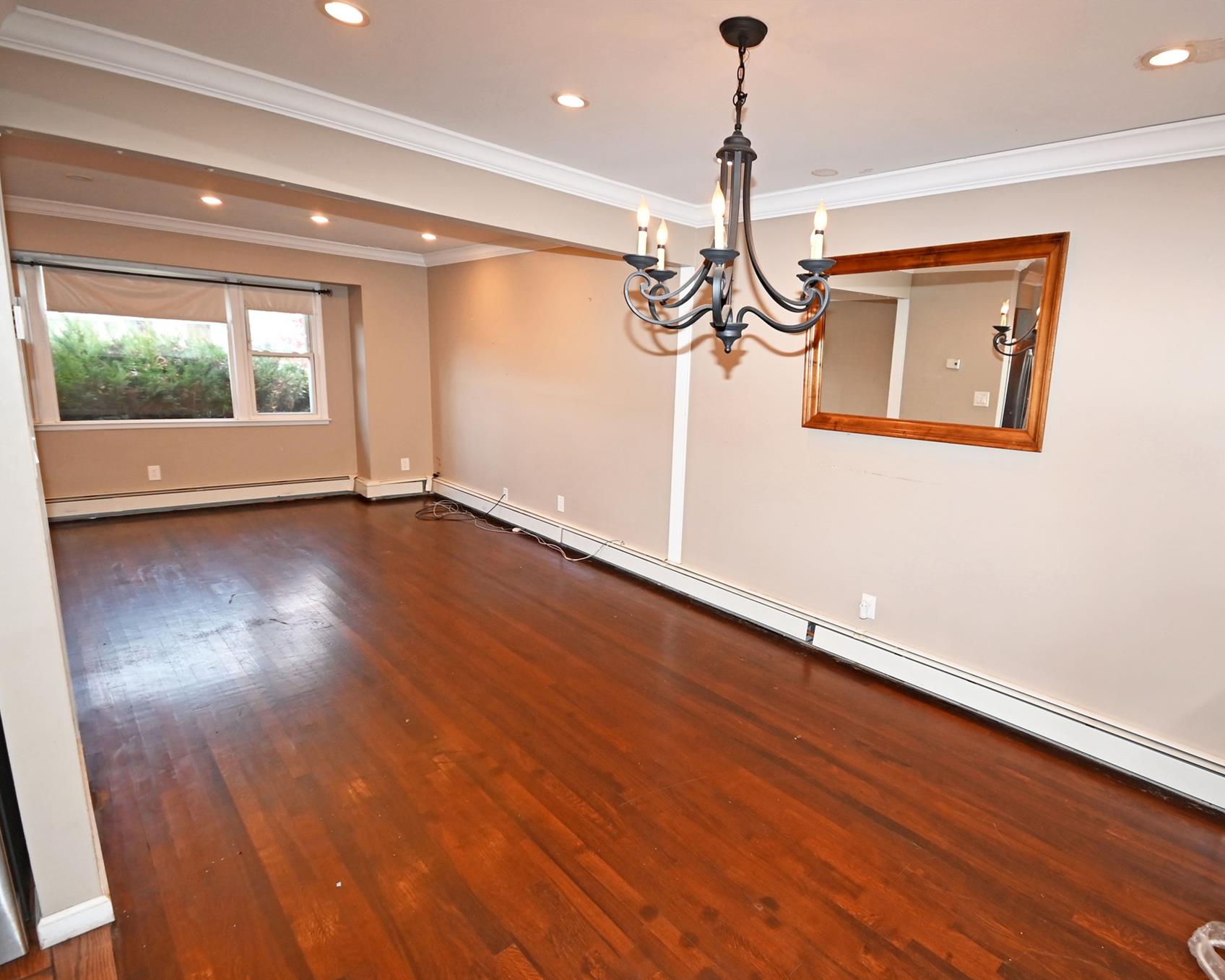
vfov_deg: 77.0
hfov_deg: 88.8
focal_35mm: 17
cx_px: 717
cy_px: 489
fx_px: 616
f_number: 4
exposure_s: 1/60
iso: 560
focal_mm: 10
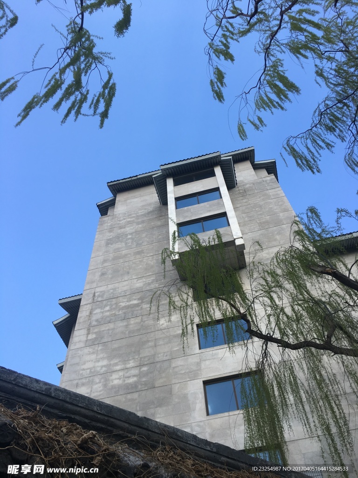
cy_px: 239
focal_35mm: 29
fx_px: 400
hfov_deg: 48.2
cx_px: 179
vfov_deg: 61.7
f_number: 2.2
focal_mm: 4.15
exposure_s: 1/506
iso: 25
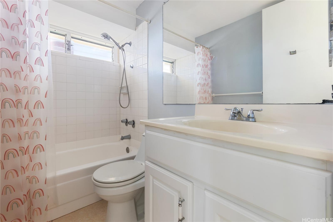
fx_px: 139
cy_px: 111
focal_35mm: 15
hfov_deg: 100.4
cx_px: 166
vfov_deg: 77.3
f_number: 8
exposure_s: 1/40
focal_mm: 10
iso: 100
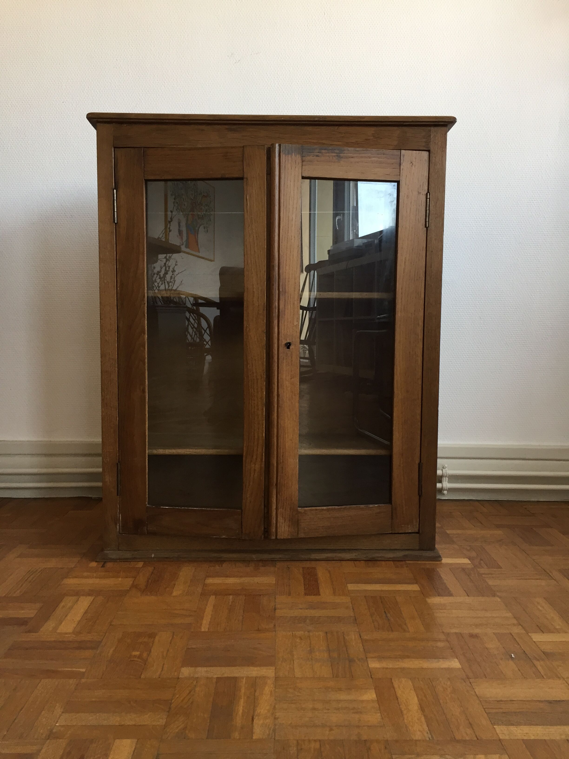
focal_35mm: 29
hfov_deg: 48.2
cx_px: 284
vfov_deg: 61.7
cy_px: 380
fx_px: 636
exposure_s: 1/33
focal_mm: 4.15
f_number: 2.2
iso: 40
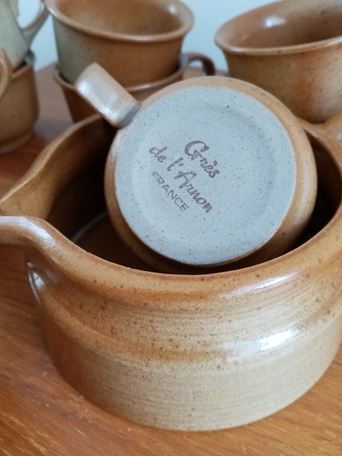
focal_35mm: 28
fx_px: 369
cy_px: 217
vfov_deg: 63.4
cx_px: 172
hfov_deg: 49.7
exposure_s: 1/33.3
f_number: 1.8
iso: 242
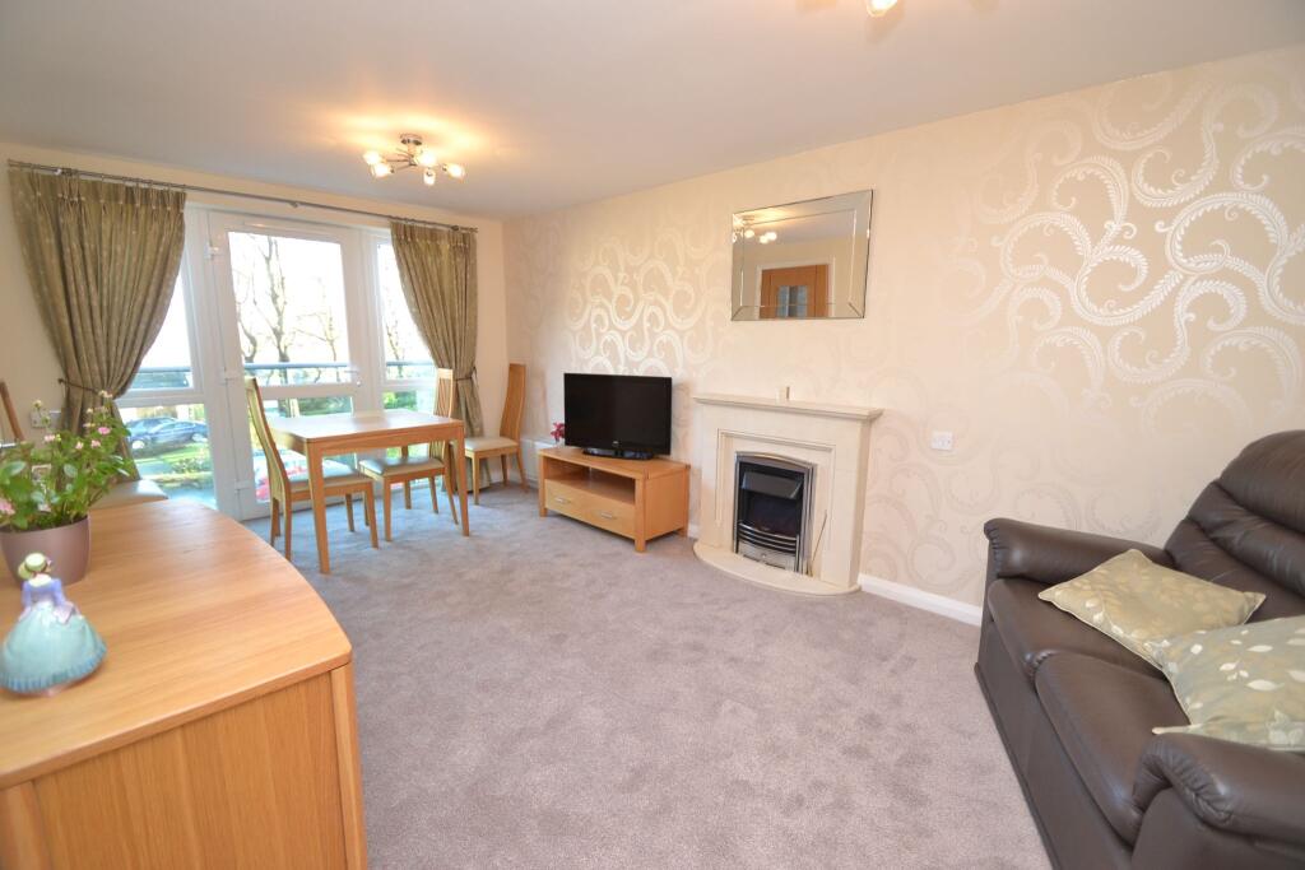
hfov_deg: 100.4
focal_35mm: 15
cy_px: 435
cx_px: 652
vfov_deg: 77.3
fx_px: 544
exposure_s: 1/60
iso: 500
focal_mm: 10
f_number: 3.5
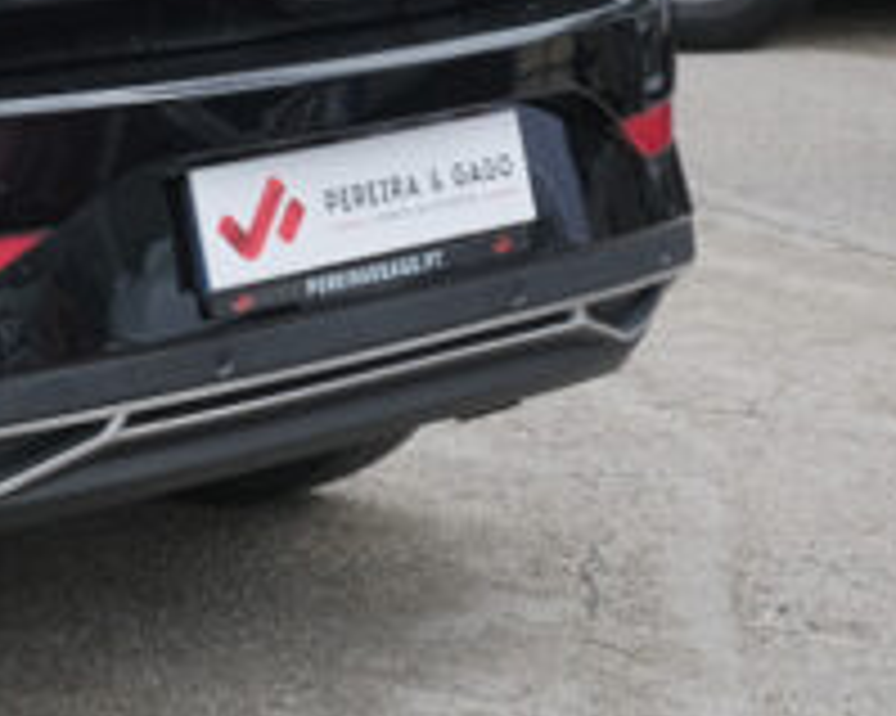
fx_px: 4612
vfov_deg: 8.8
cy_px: 25
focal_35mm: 174
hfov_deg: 10.4
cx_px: -770
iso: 400
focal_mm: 24.2
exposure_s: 1/200
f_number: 9
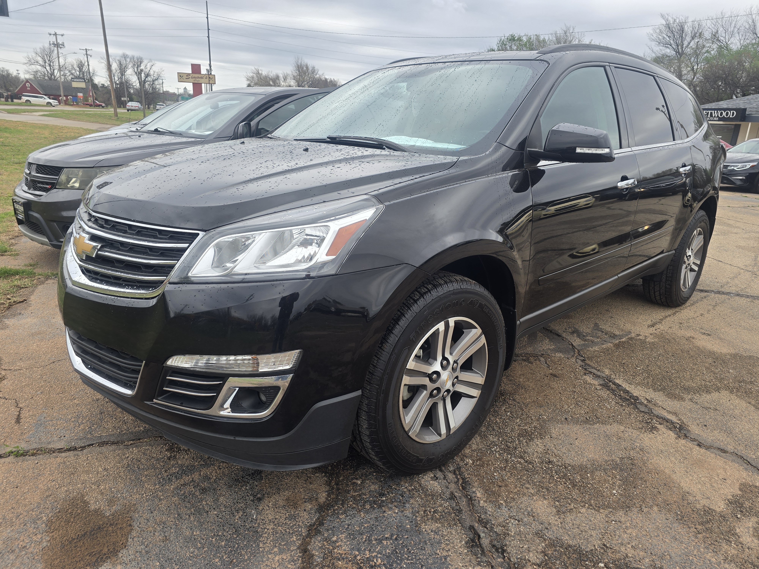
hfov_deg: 73.9
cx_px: 380
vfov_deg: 58.9
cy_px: 284
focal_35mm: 23
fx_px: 504
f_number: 1.7
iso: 12
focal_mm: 6.3
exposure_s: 1/187
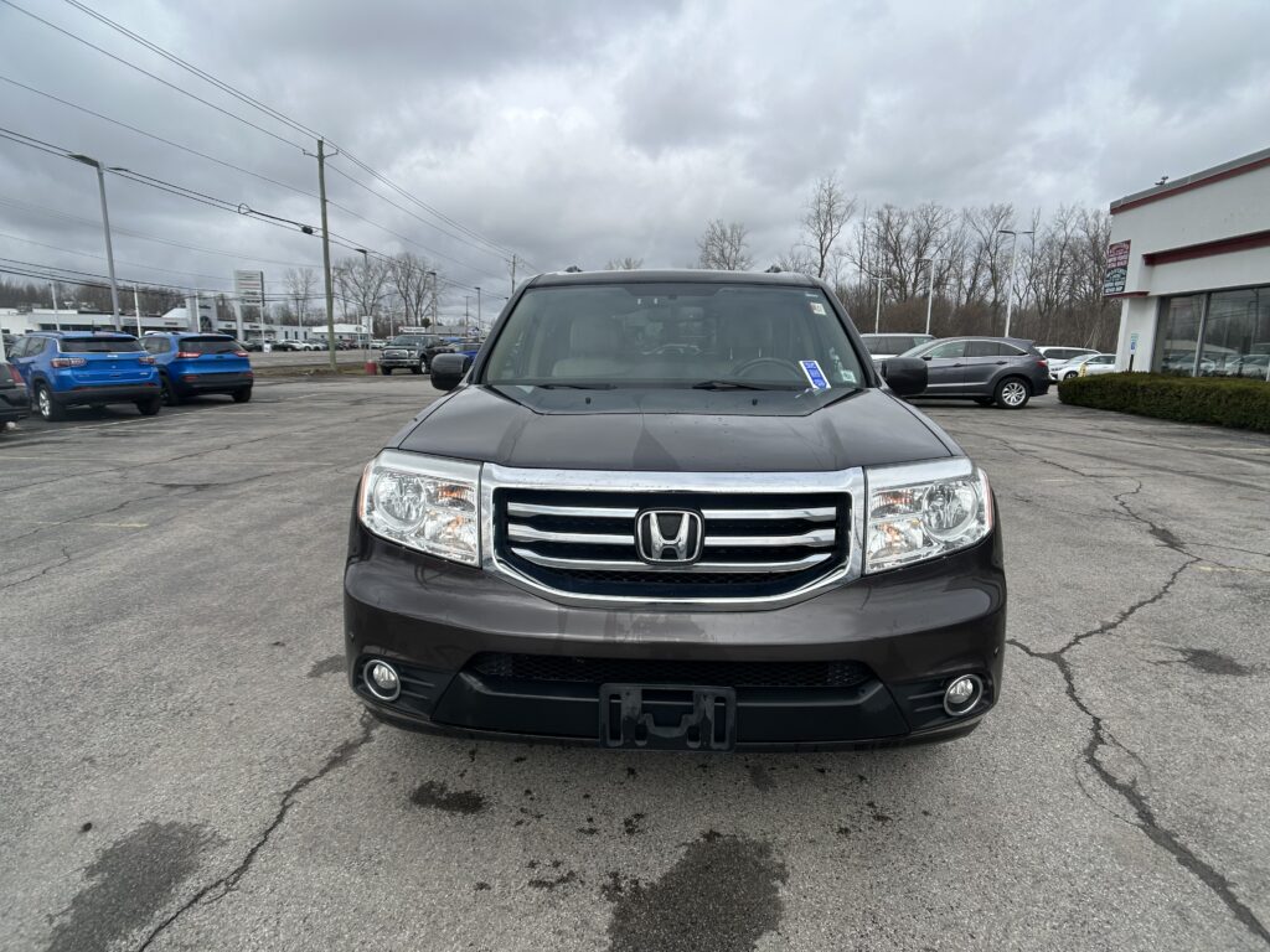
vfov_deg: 53.1
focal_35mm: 26
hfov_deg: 67.3
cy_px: 476
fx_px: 954
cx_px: 635
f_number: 1.5
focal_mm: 5.7
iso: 50
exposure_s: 1/3831
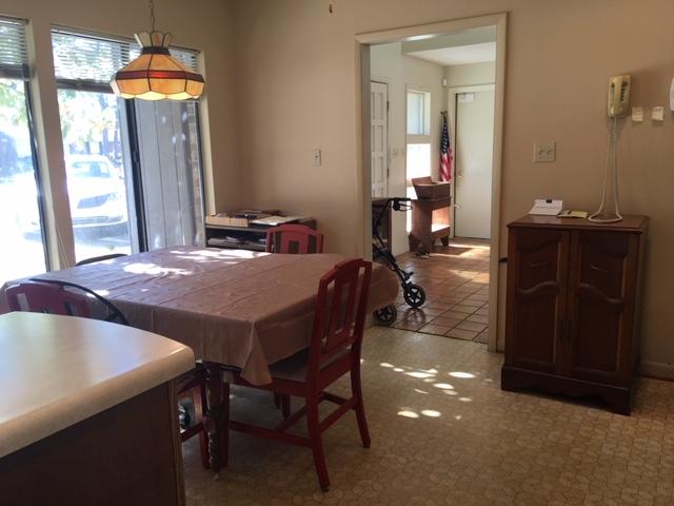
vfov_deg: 48.2
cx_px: 337
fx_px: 565
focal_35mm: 29
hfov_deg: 61.7
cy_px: 253
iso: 25
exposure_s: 1/40
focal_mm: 4.15
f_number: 2.2
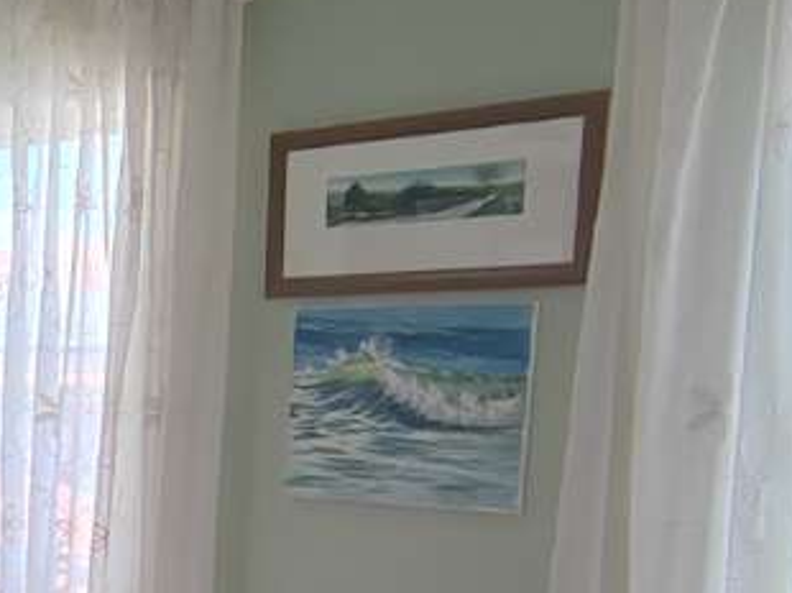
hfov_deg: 26.4
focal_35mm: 63
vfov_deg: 22.4
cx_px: -222
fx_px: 1440
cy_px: 584
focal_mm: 2.16
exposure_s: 1/50
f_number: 2.2
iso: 179
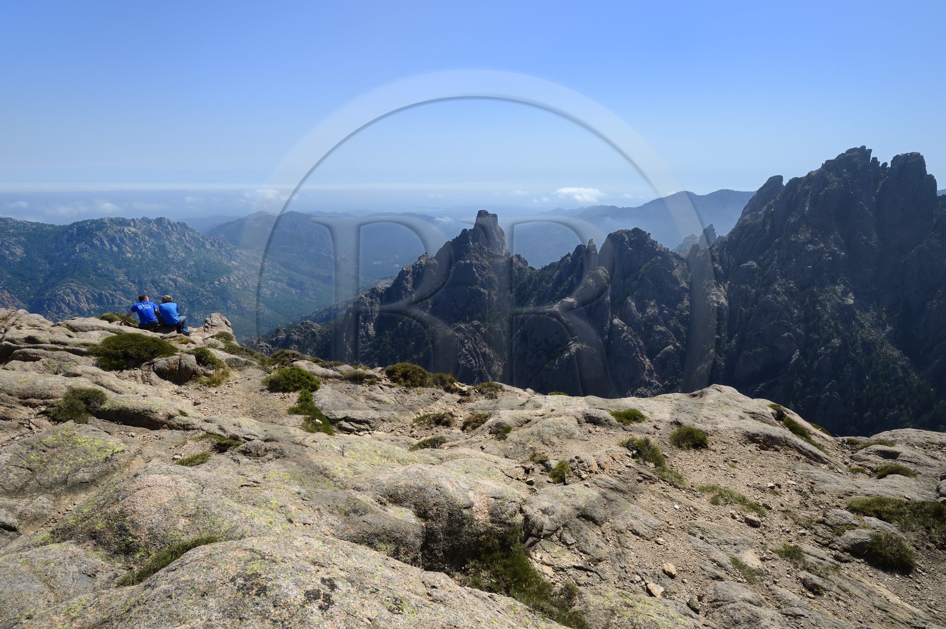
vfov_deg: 73.6
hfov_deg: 96.8
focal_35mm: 16
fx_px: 420
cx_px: 473
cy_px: 314
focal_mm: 16
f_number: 16
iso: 200
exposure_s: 1/200
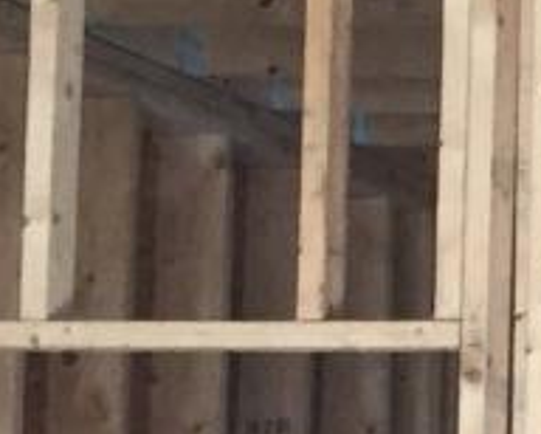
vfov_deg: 7.3
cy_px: 451
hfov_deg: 8.0
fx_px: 3398
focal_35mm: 212
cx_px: 1527
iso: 50
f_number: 2.2
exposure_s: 1/30
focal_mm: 4.15
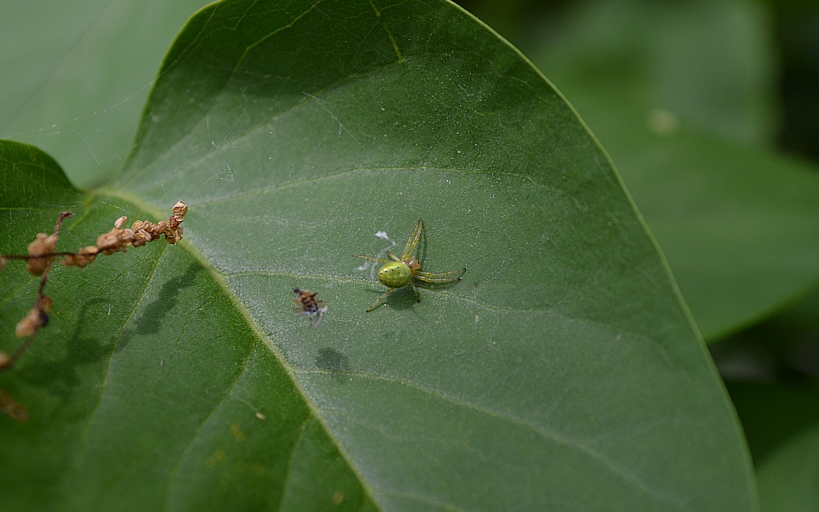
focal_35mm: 90
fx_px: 1999
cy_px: 275
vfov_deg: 14.6
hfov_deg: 23.2
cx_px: 416
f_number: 8
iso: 100
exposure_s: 1/125
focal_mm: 55
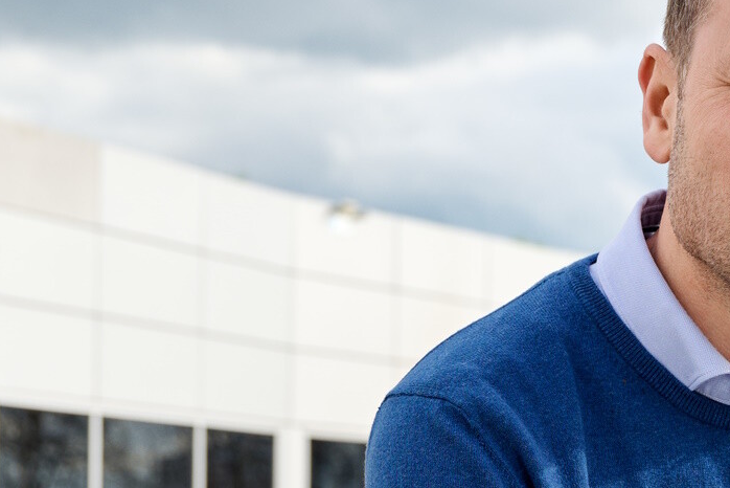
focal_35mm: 154
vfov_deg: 8.8
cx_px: 676
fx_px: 3124
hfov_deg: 13.2
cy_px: 569
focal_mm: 42
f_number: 5
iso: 64
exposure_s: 1/200
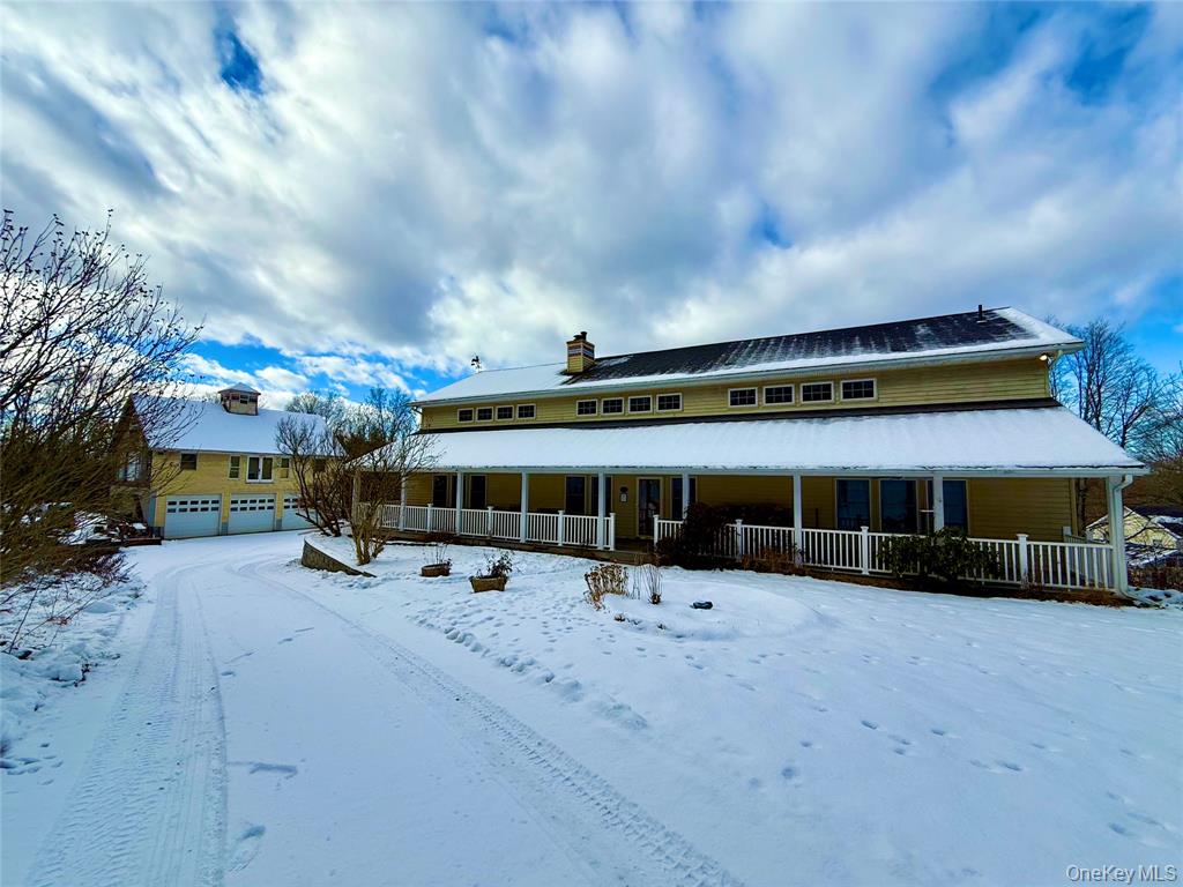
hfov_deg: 102.1
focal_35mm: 14
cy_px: 444
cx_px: 592
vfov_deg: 85.7
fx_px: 478
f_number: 2.2
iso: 50
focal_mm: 2.22
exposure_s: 1/2717
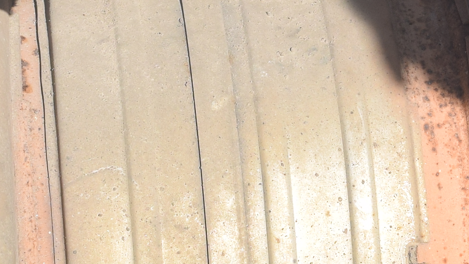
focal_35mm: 206
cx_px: 427
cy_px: -76
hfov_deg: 10.4
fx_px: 2561
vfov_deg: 5.9
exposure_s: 1/400
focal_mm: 26
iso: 200
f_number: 10
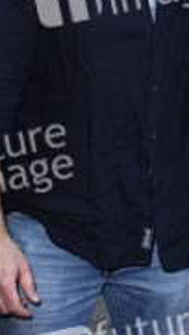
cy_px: 76
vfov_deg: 20.7
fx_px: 907
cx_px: 180
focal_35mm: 102
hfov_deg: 11.8
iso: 1600
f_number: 5.6
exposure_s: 1/160
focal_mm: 44
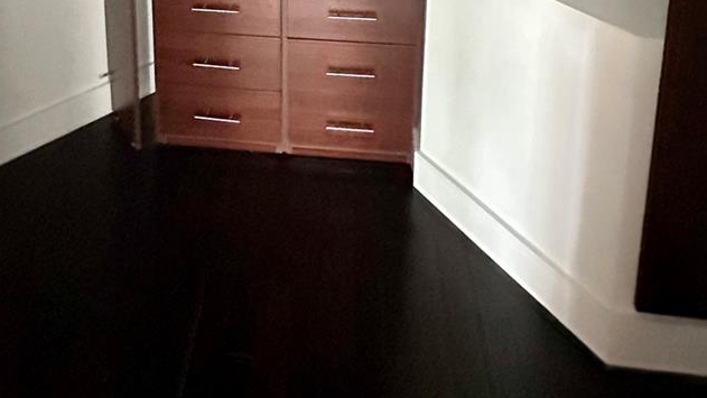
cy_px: -209
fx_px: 544
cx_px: 297
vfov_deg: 27.1
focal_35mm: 29
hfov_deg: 65.7
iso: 2000
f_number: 2.2
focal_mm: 2.22
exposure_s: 1/30
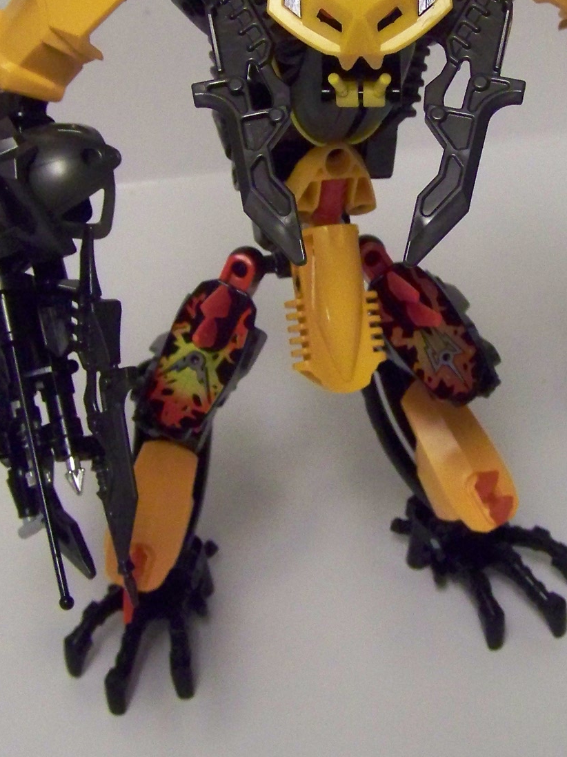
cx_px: 339
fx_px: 1551
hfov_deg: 20.7
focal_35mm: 71
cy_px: 249
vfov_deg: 27.2
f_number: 2.8
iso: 400
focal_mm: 6.3
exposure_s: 1/50
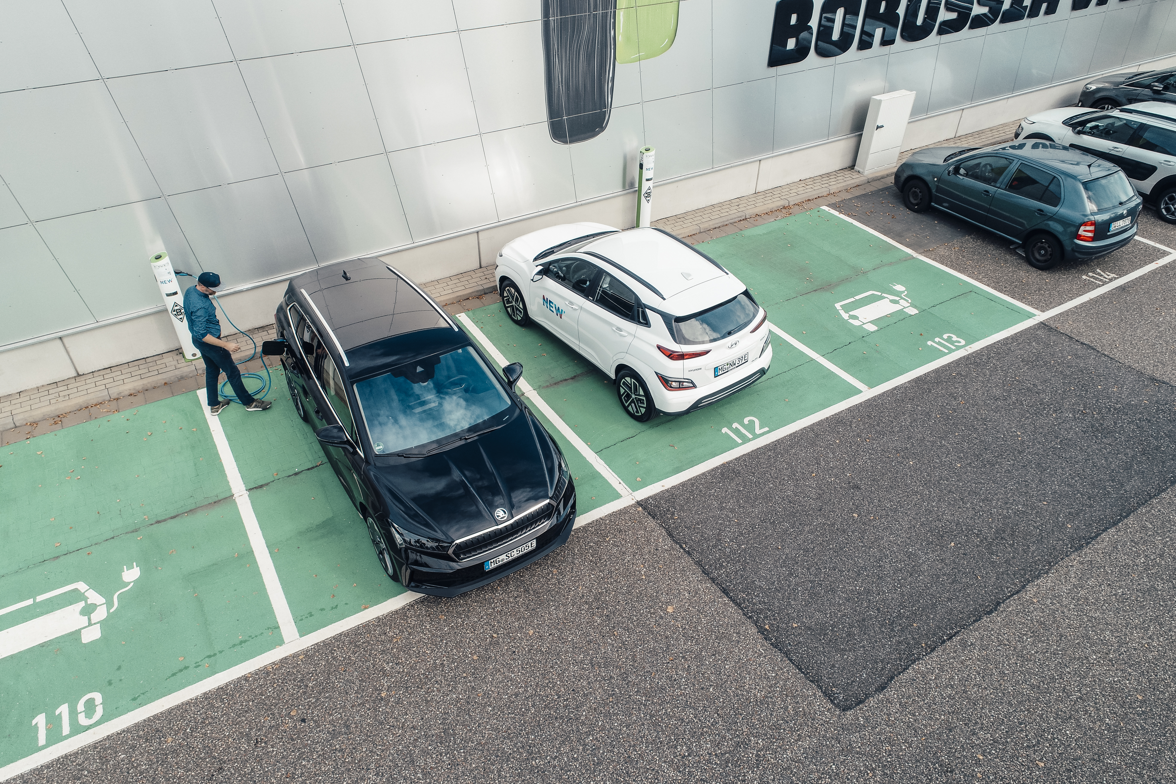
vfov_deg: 53.1
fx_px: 784
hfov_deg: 73.7
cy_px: 392
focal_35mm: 24
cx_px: 588
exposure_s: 1/320
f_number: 5
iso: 100
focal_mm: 8.8
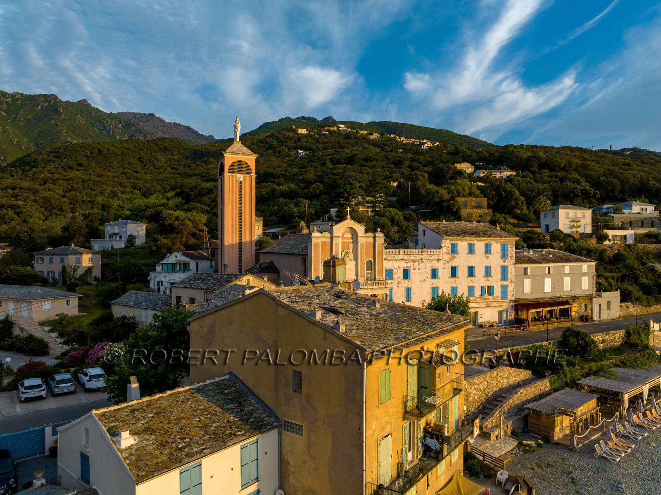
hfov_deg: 71.6
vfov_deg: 56.8
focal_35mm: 24
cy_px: 248
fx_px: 458
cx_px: 330
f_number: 9
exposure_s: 1/80
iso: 100
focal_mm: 12.3
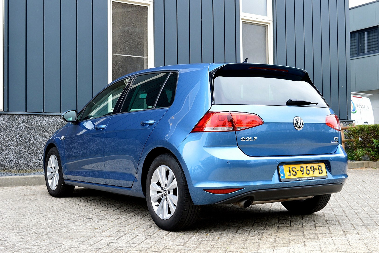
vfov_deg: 28.1
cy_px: 126
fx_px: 505
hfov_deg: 41.1
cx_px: 190
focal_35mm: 48
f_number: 9
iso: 400
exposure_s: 1/125
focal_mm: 32
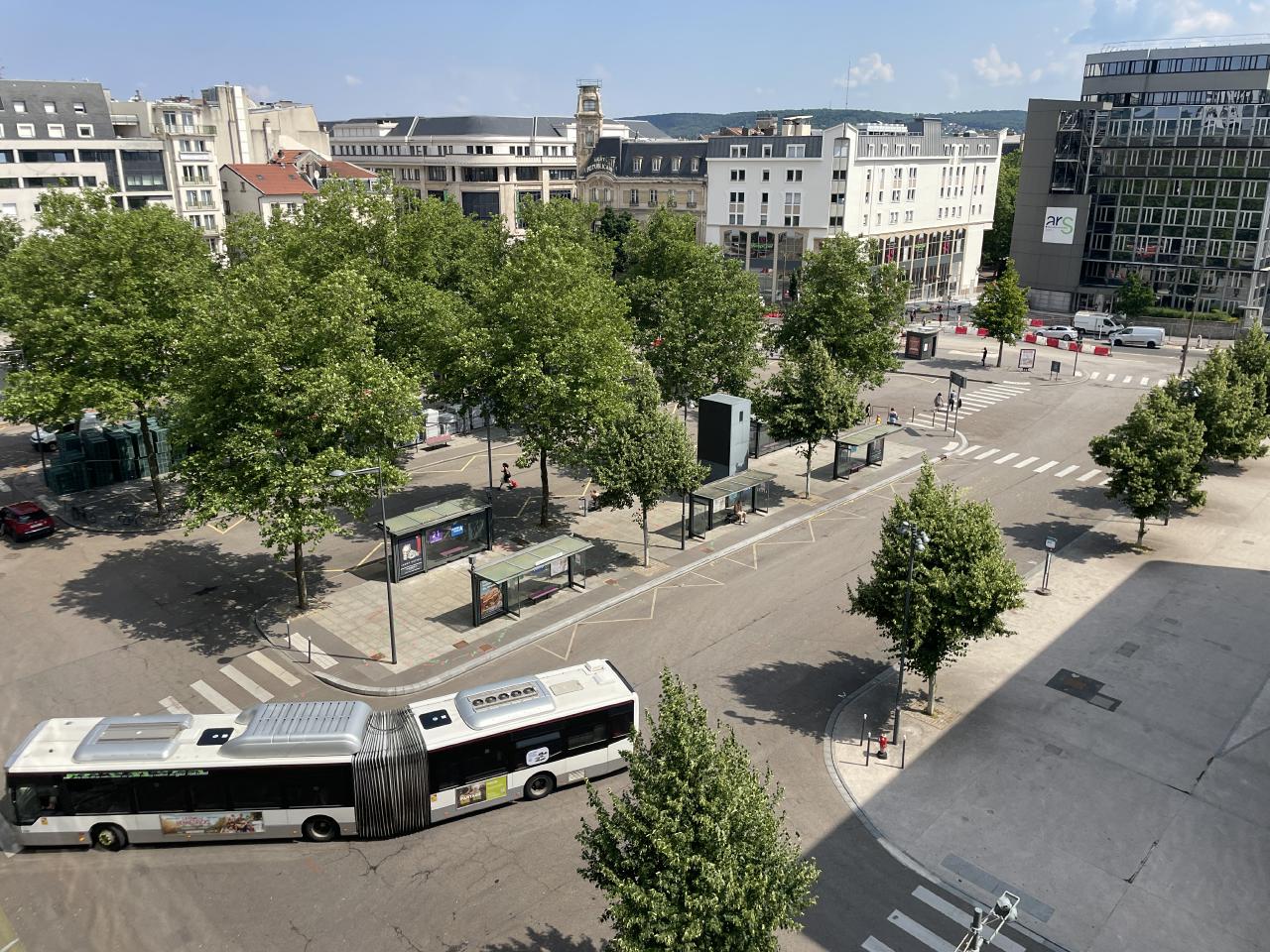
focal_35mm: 26
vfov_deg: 53.1
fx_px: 954
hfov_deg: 67.3
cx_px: 635
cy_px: 476
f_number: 1.6
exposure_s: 1/3509
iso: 32
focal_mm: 4.2
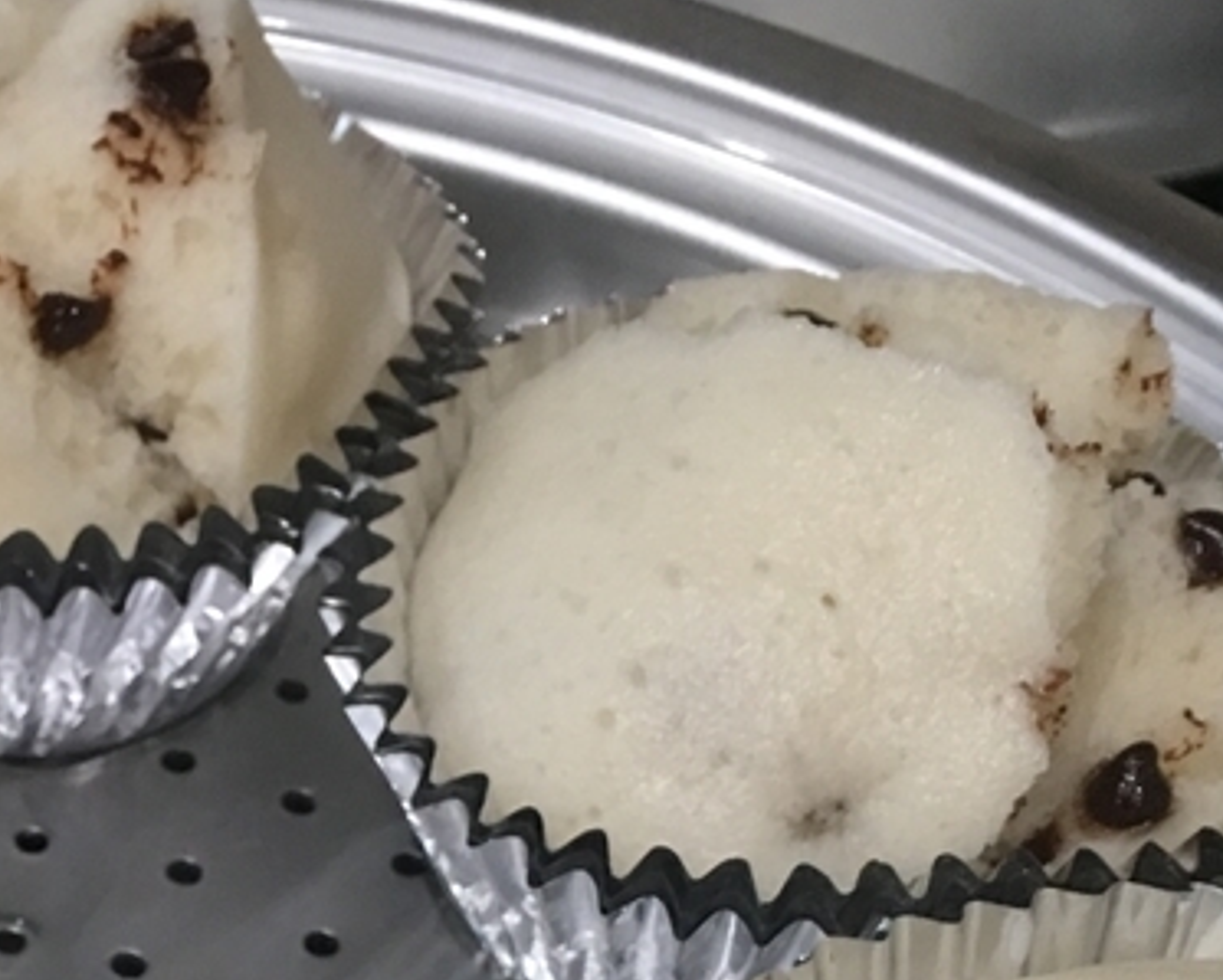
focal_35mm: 91
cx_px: -108
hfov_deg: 20.1
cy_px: 1400
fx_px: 3296
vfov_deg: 15.8
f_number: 2.2
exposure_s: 1/15
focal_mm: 4.15
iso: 50
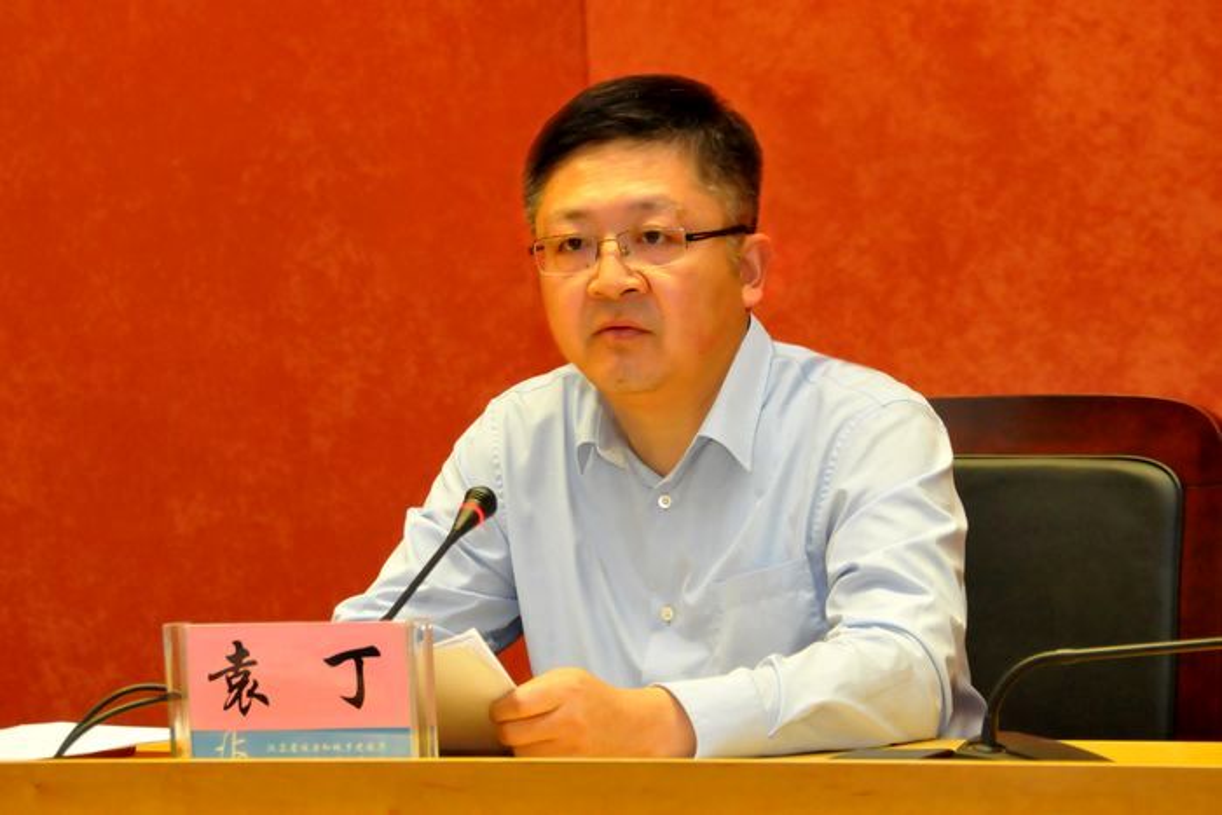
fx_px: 3819
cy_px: 408
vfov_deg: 12.2
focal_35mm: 112
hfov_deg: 18.2
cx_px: 611
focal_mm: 75
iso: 1800
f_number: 5.6
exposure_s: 1/60
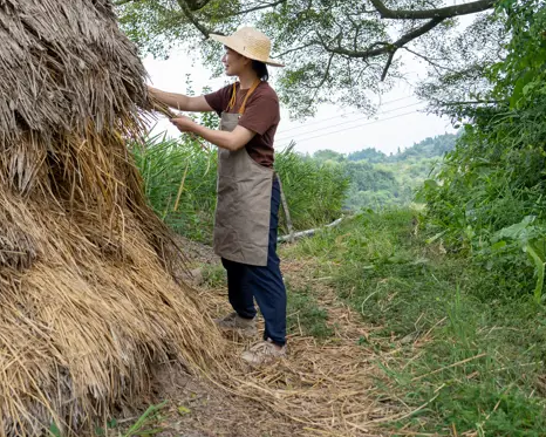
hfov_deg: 29.2
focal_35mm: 58
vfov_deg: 26.1
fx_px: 937
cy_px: 144
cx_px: -62
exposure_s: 1/125
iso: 100
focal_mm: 24
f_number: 3.2
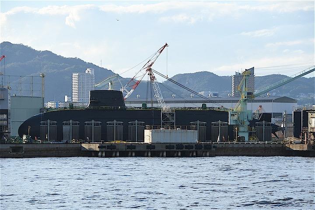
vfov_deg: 7.5
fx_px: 1601
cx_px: 158
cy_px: 105
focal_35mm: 183
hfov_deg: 11.2
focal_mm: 122
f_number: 5.6
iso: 100
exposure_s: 1/400
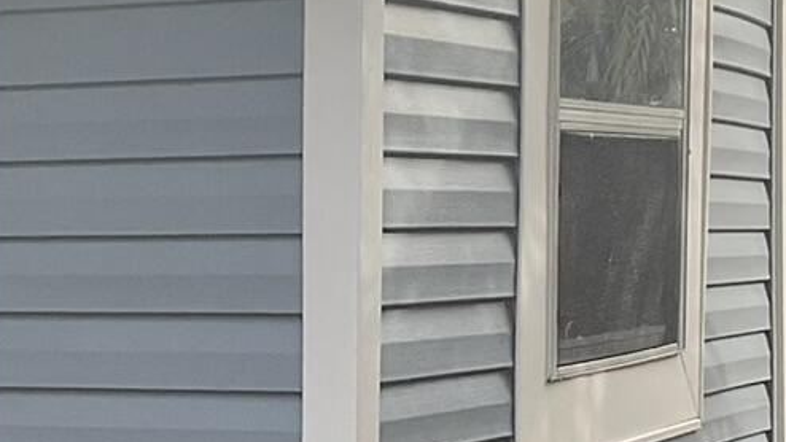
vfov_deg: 9.2
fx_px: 2731
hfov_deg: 16.3
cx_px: 216
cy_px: 386
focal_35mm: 131
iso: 16
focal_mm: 3
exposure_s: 1/260
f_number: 1.8
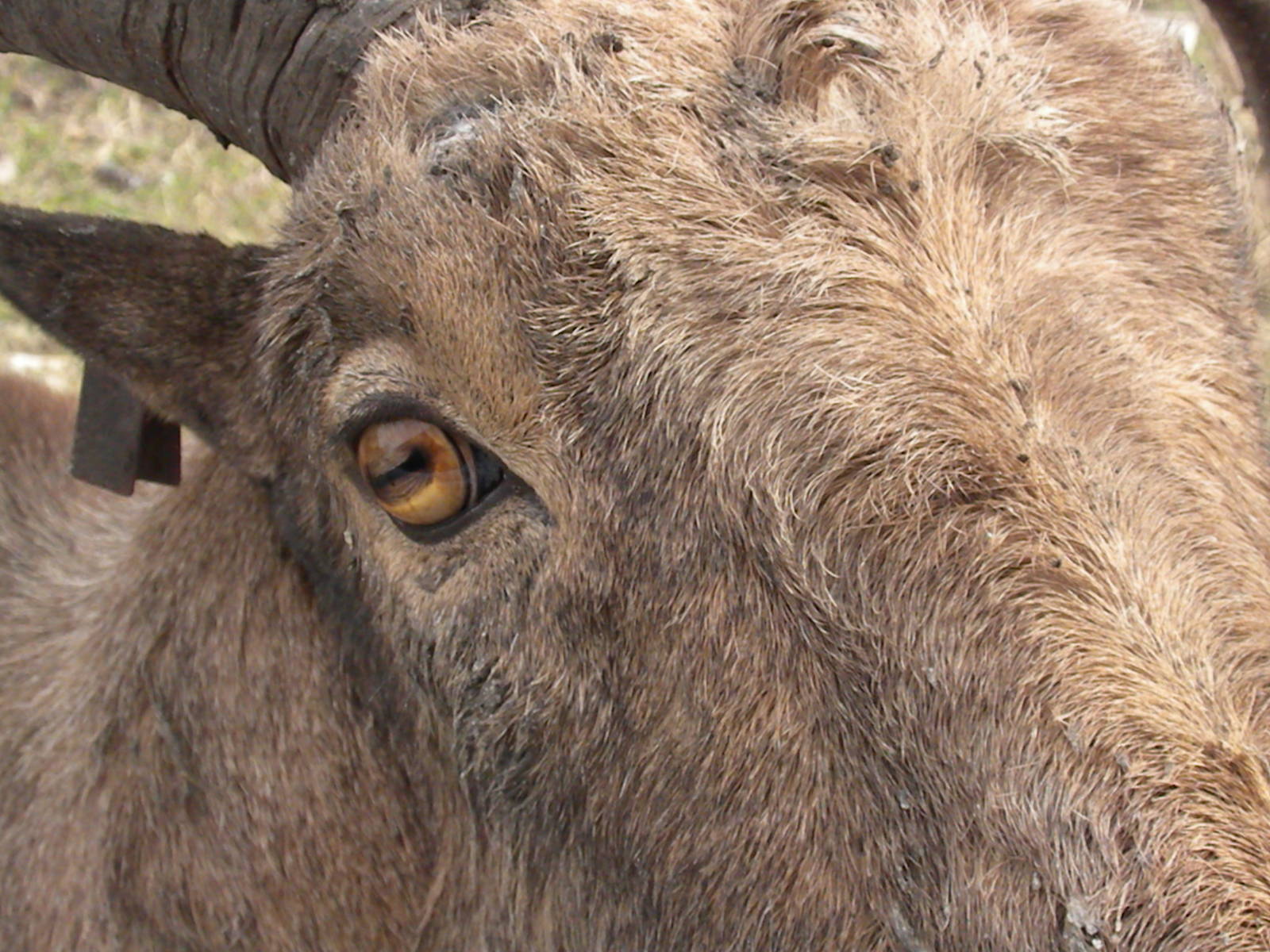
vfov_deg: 20.4
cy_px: 476
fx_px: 2642
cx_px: 635
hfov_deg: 27.0
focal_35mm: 72
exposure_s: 1/504
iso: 640
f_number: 5
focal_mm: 12.7
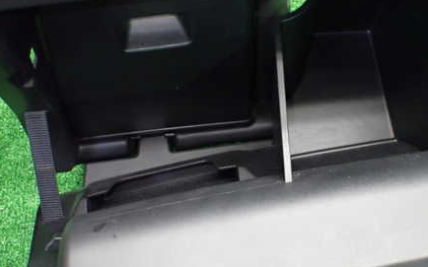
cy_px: 162
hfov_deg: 44.5
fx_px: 513
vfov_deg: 29.1
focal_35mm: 44
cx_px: 291
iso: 800
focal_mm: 5.4
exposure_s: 1/50
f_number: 2.3
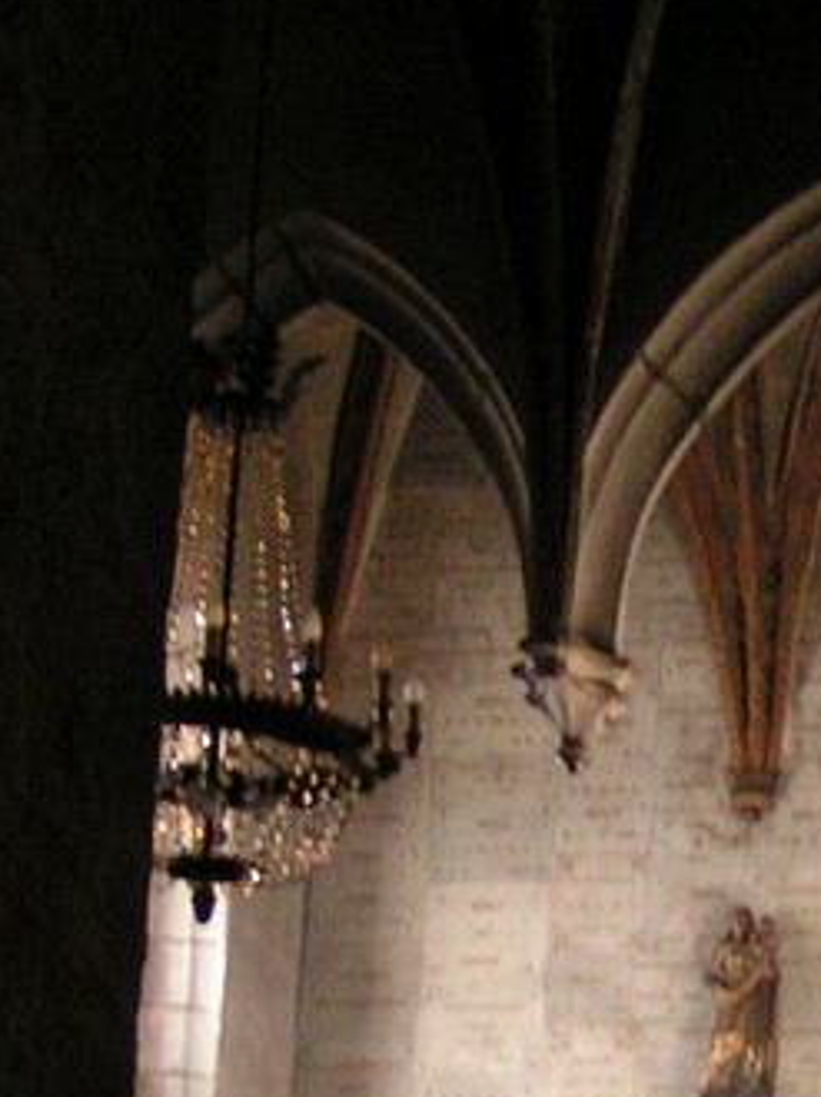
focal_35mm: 123
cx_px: 924
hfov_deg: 11.8
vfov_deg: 15.8
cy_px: 1059
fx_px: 3895
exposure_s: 1/5
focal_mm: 5.8
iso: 200
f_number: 2.8
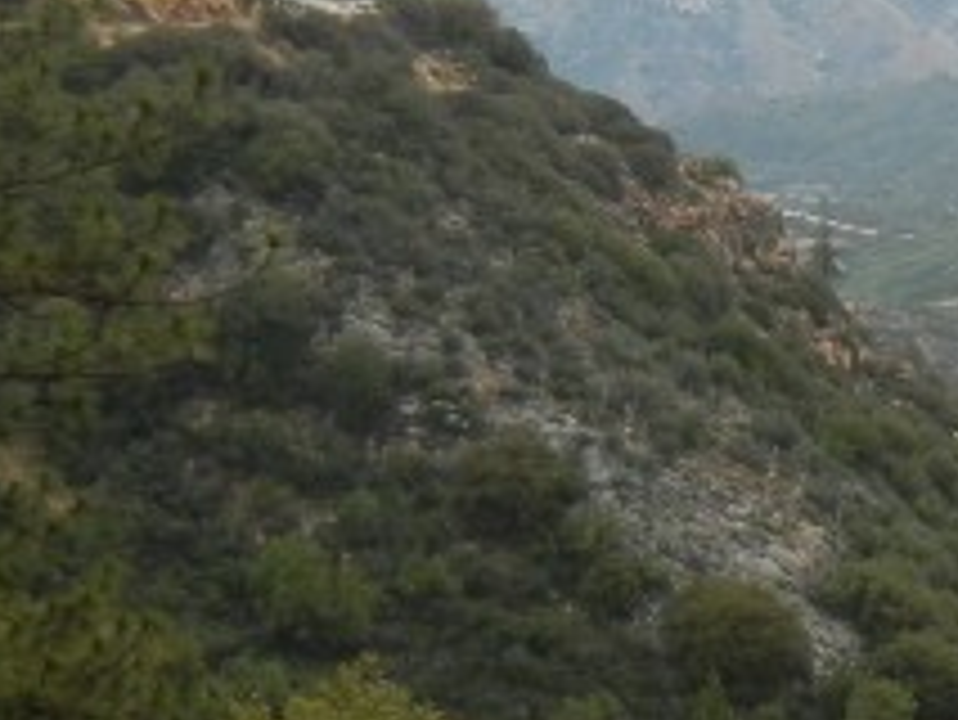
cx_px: 1057
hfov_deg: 13.4
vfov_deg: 10.3
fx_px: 3987
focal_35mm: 144
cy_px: 122
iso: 160
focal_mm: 5.4
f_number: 3.5
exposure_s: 1/890
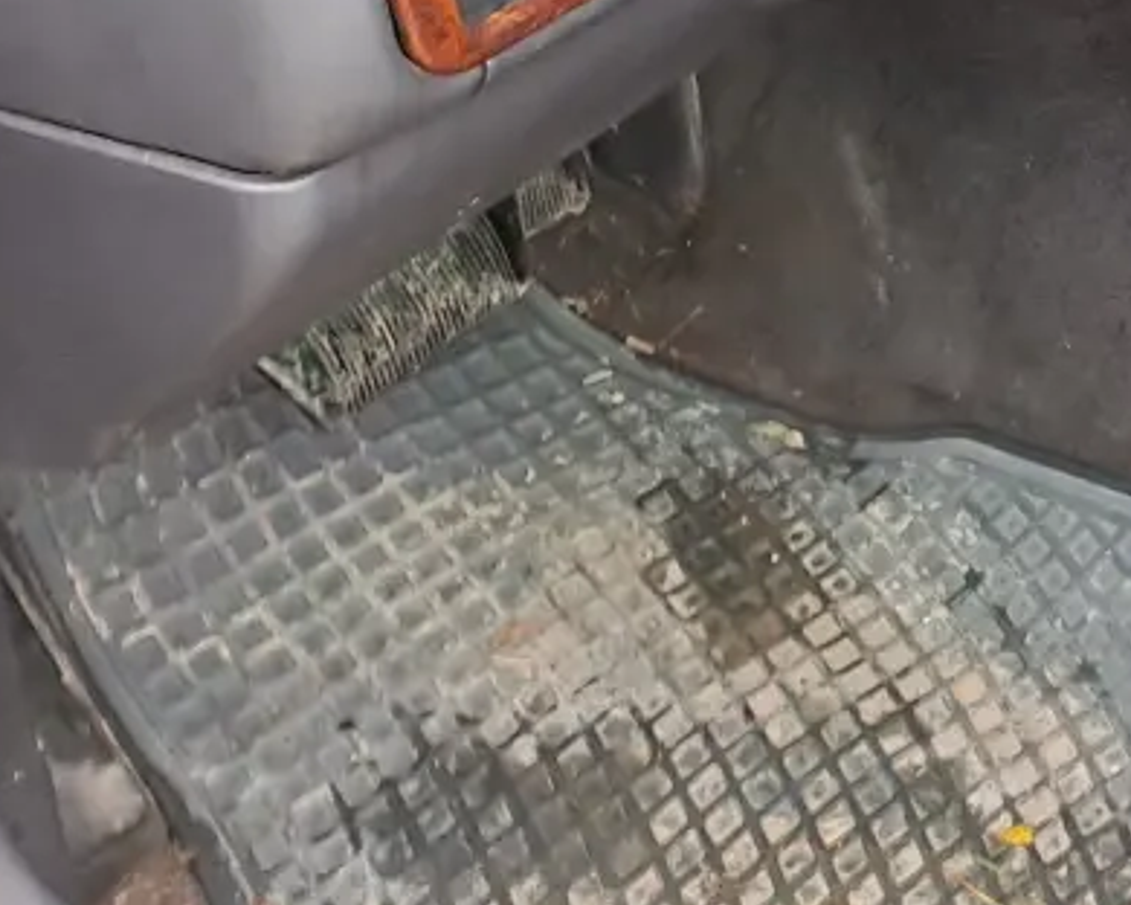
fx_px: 2678
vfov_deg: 17.2
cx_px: 1720
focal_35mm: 80
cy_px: -473
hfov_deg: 20.3
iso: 200
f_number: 1.8
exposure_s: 1/60
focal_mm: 4.65
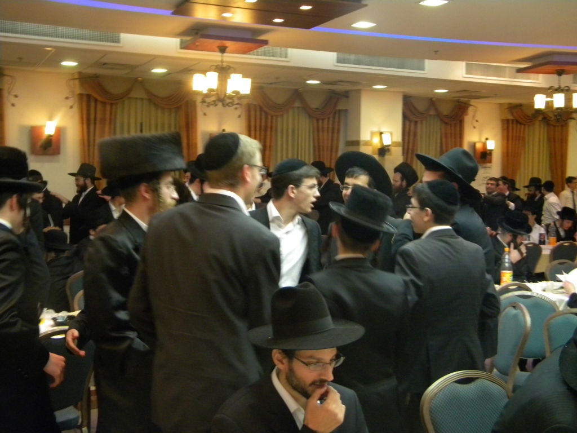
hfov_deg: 45.8
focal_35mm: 41
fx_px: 683
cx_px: 288
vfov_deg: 35.1
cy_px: 216
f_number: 3.8
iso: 400
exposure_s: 1/48.8
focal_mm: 7.3
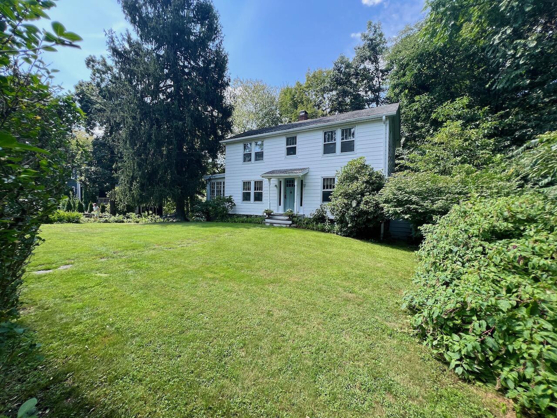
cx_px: 278
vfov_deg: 89.9
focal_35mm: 13
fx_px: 209
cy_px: 209
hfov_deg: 106.2
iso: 32
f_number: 1.8
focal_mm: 1.57
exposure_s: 1/430
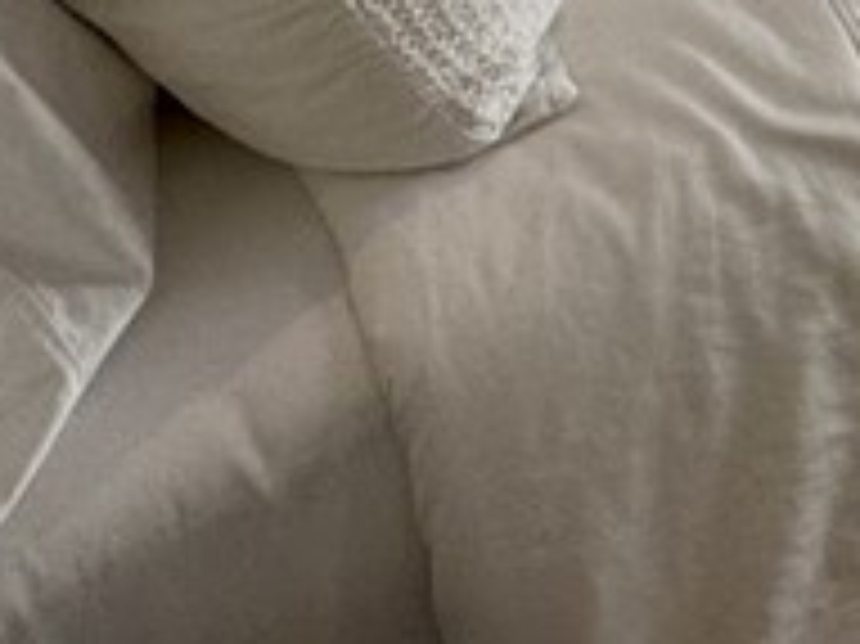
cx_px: 1553
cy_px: -1009
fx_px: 1862
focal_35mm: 75
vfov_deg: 13.1
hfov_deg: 19.4
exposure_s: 1/120
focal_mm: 2.22
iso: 100
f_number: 2.2
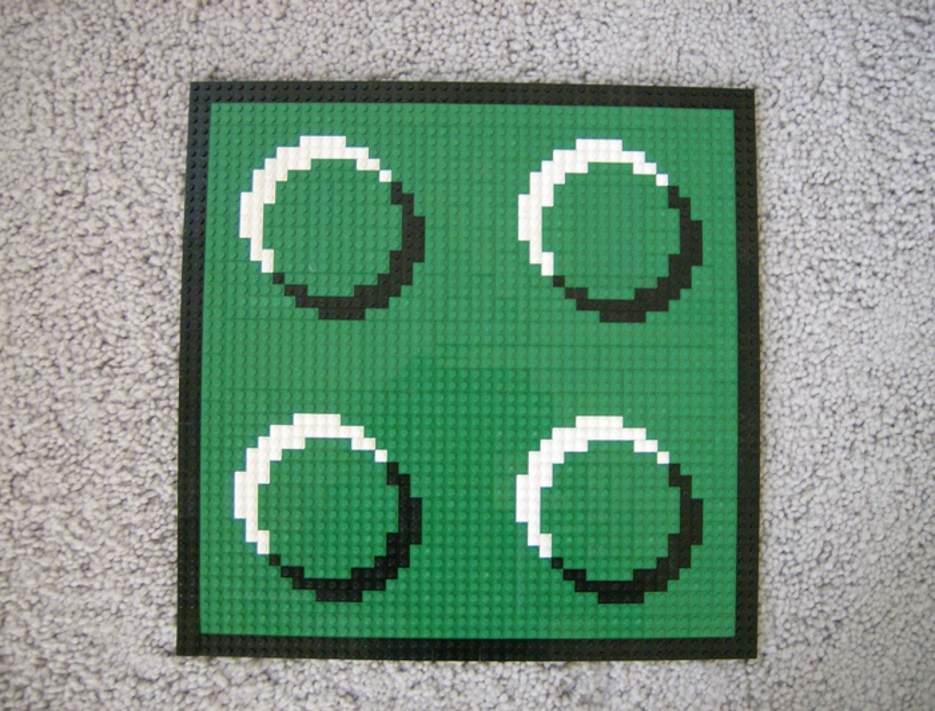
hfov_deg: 51.1
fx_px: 977
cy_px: 356
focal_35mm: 36
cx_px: 468
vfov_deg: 40.0
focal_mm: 6
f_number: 2.8
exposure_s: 1/34
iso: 200
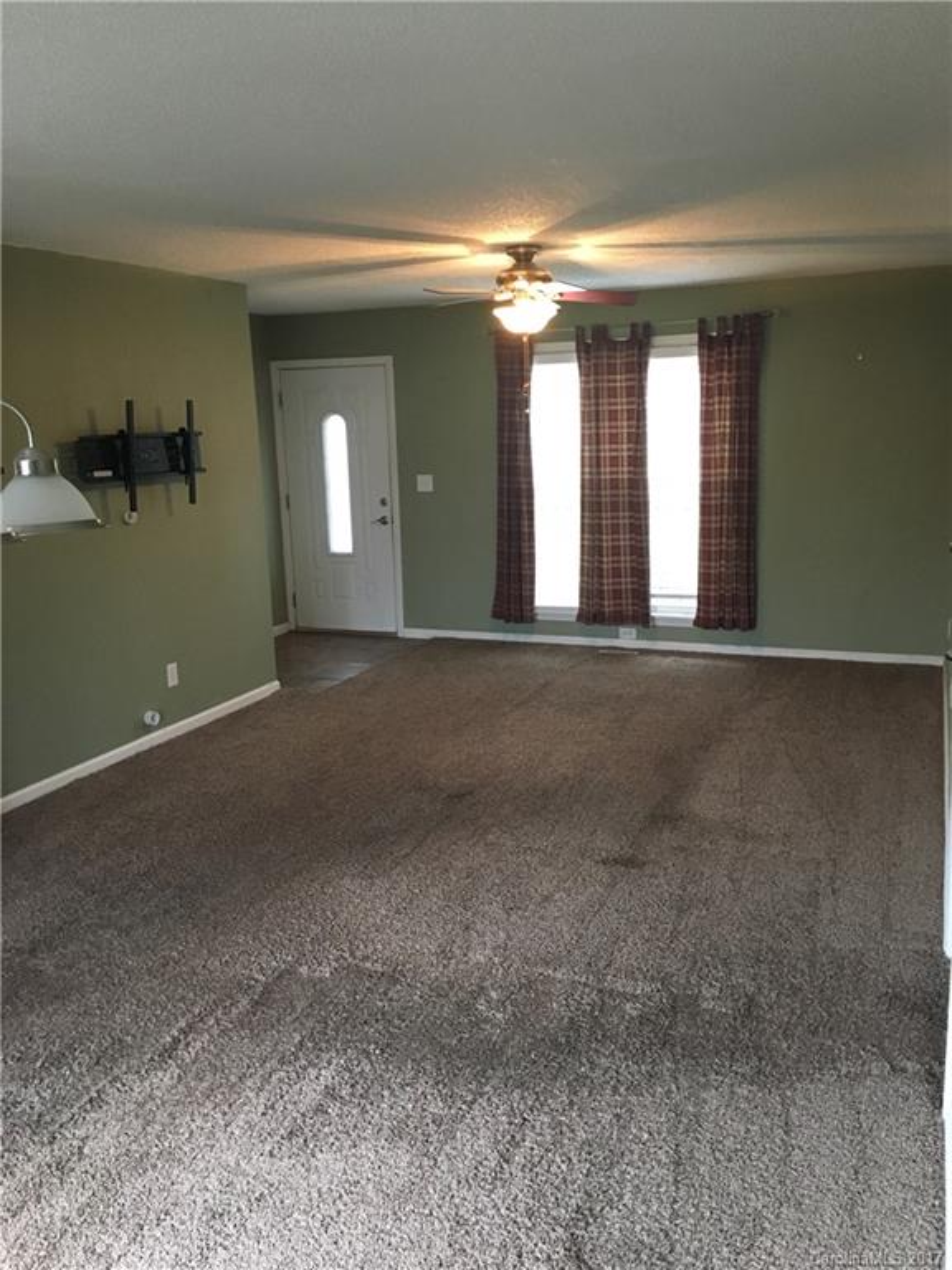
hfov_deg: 48.2
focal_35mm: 29
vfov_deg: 61.7
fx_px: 1063
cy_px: 635
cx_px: 476
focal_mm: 4.15
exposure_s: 1/30
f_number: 2.2
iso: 200
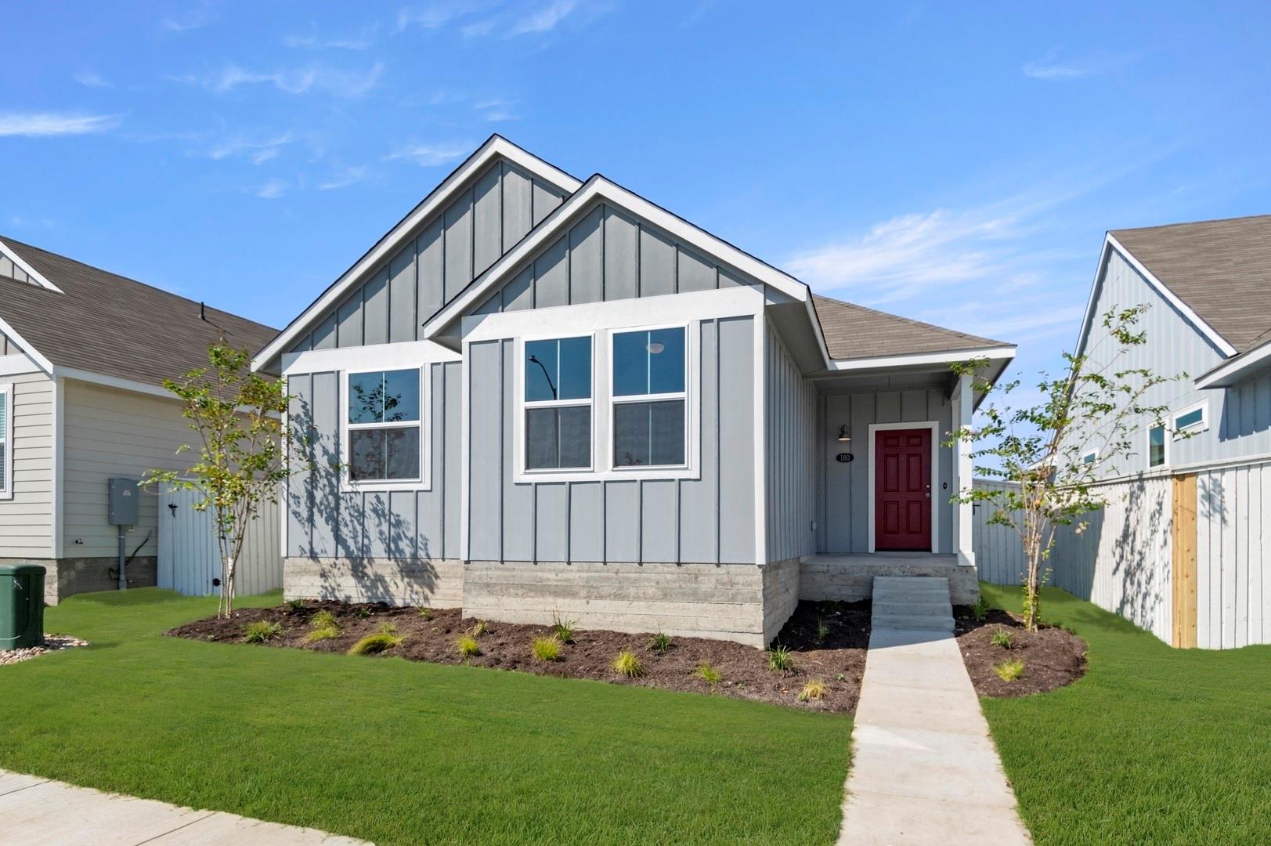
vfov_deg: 36.8
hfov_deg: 53.2
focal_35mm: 36
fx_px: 1270
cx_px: 636
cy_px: 423
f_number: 8
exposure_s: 1/640
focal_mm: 24
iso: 400
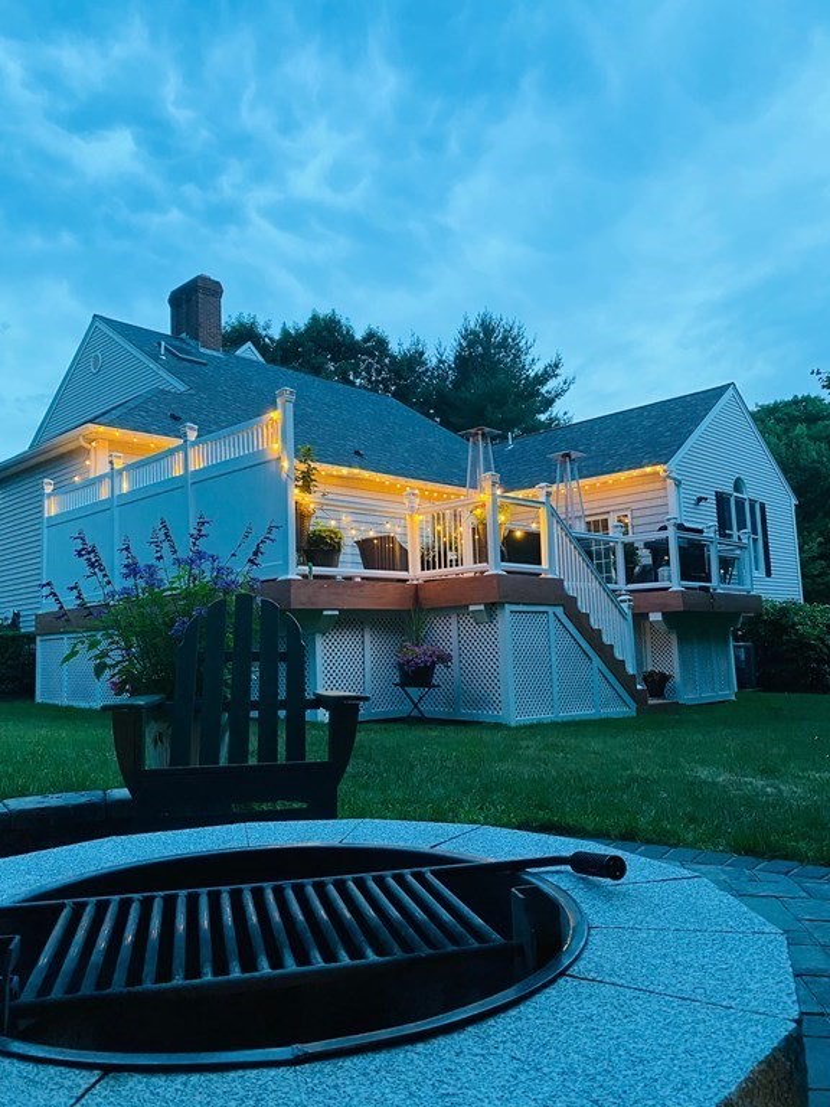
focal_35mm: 26
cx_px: 415
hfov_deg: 53.1
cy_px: 554
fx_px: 831
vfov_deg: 67.3
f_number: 1.8
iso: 320
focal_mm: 4.25
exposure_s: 1/60
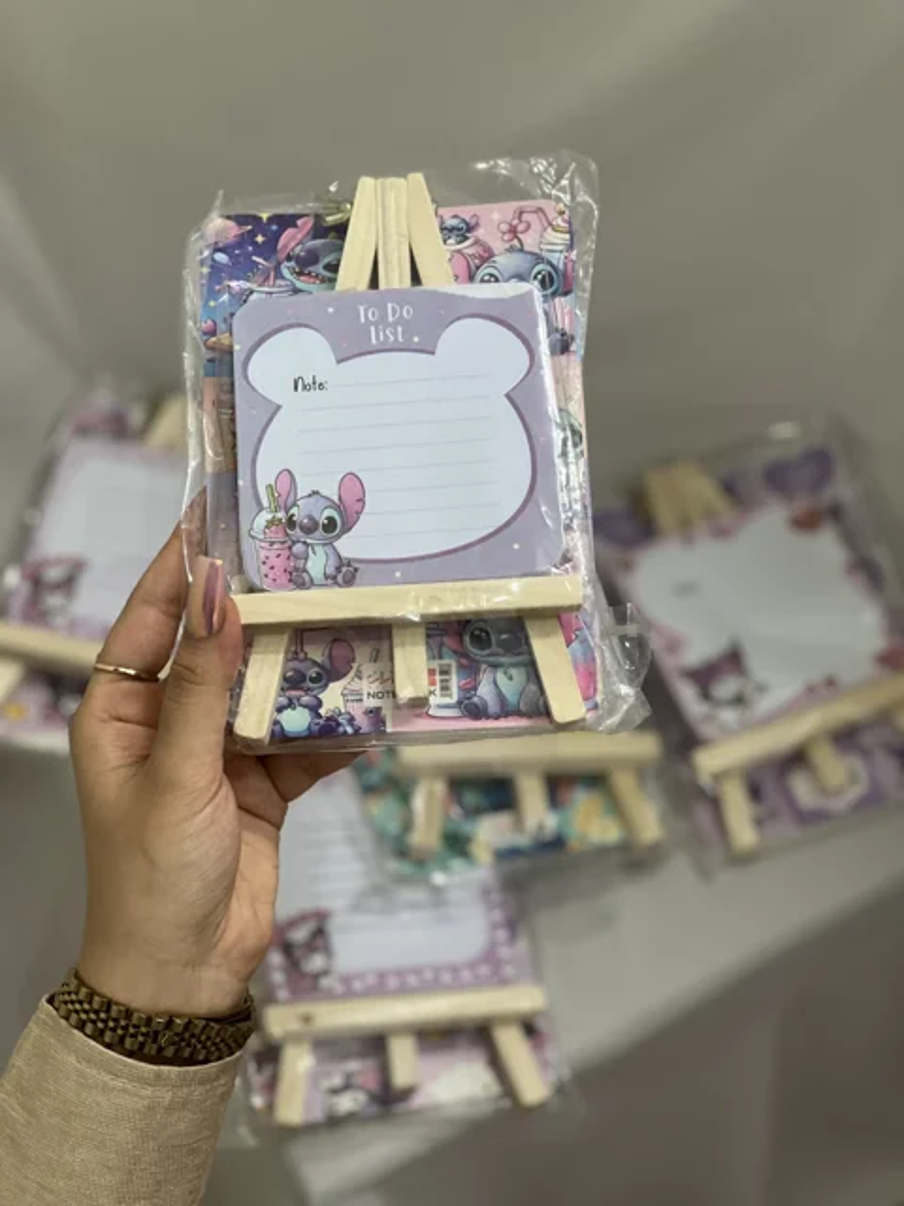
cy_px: 603
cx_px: 452
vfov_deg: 25.3
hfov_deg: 19.1
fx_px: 2681
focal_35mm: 77
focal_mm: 9
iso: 200
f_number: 2.8
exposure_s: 1/33
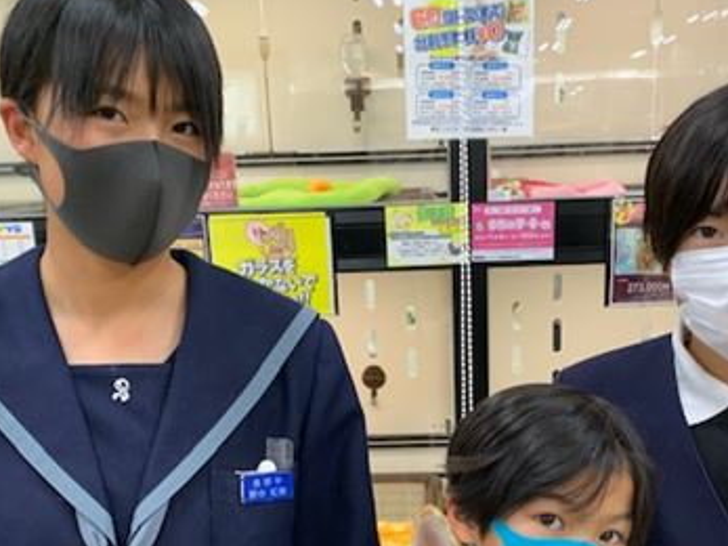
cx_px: 420
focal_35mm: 45
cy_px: 449
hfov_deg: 42.0
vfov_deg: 31.2
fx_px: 946
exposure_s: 1/60
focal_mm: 4.25
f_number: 1.8
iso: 80
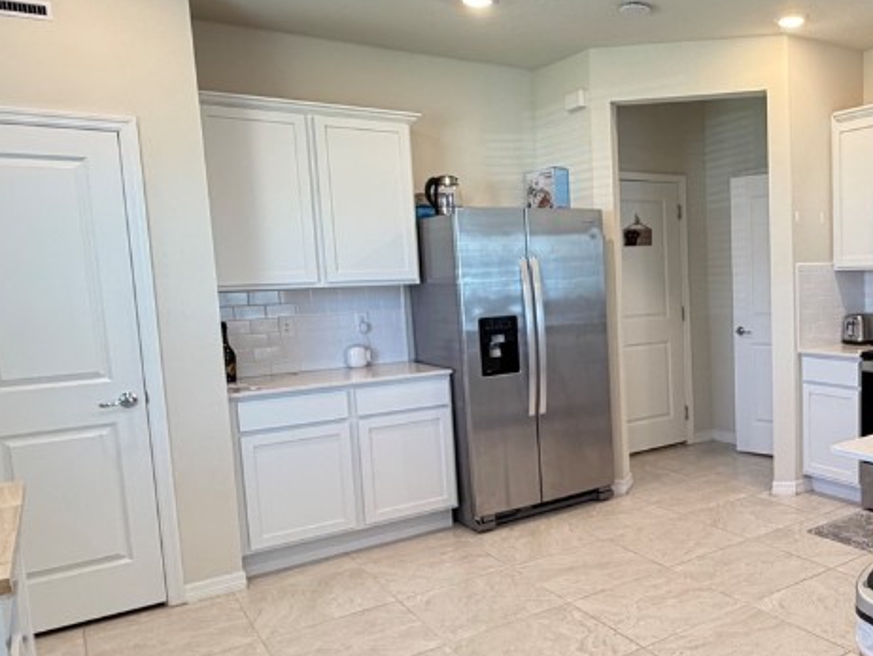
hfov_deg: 54.8
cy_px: 352
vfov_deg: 45.4
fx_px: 782
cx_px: 682
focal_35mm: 31
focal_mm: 2.22
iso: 250
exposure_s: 1/60
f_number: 2.2
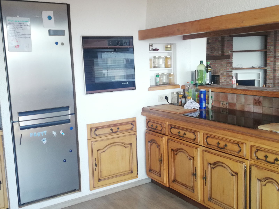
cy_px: 104
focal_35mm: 39
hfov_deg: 47.9
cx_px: 140
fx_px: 314
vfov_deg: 36.8
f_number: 2.2
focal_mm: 3.81
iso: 100
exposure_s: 1/50
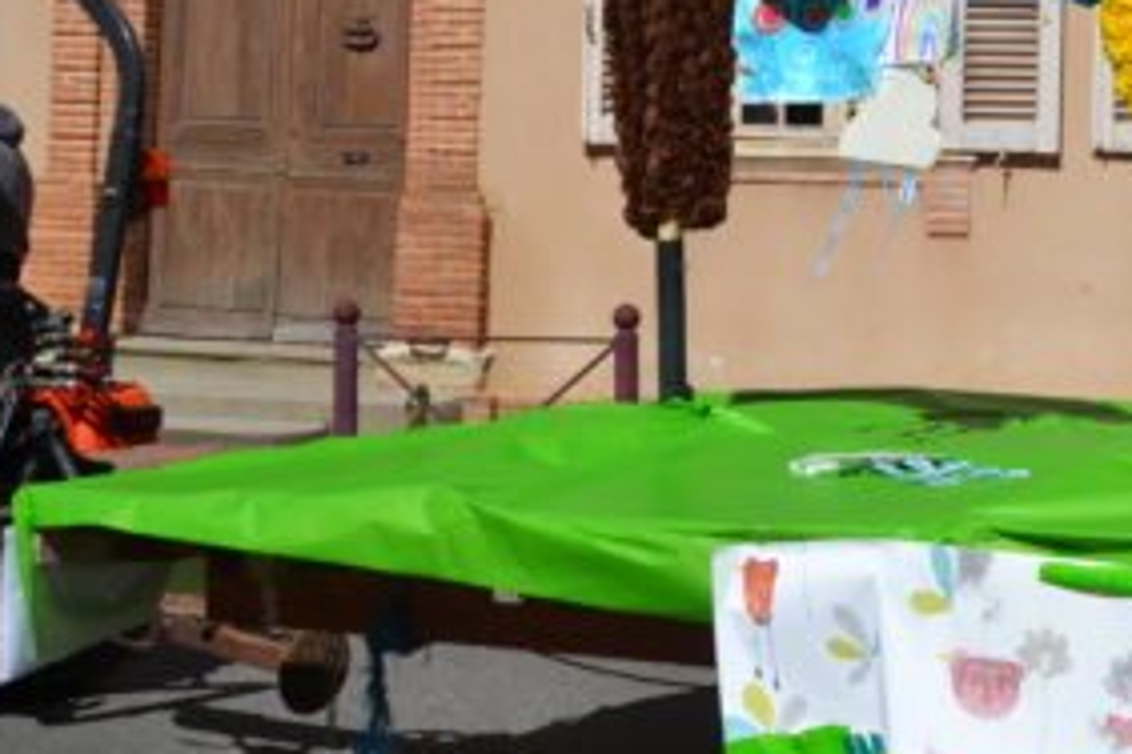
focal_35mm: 78
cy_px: -72
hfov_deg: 24.0
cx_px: 1281
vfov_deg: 16.9
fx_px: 2460
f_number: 9
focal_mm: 21
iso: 100
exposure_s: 1/320
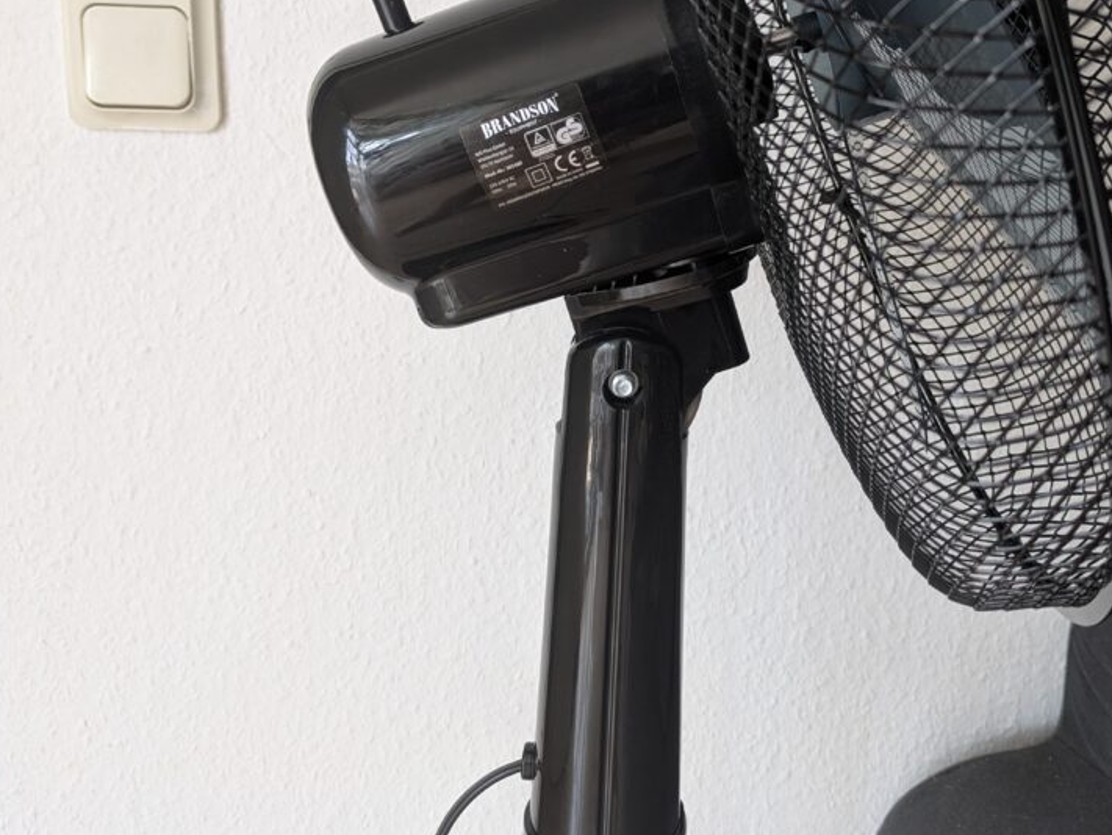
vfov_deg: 39.1
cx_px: 660
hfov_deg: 51.0
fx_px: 1157
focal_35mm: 36
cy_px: 265
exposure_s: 1/60
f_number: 1.89
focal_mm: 5.43
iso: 77
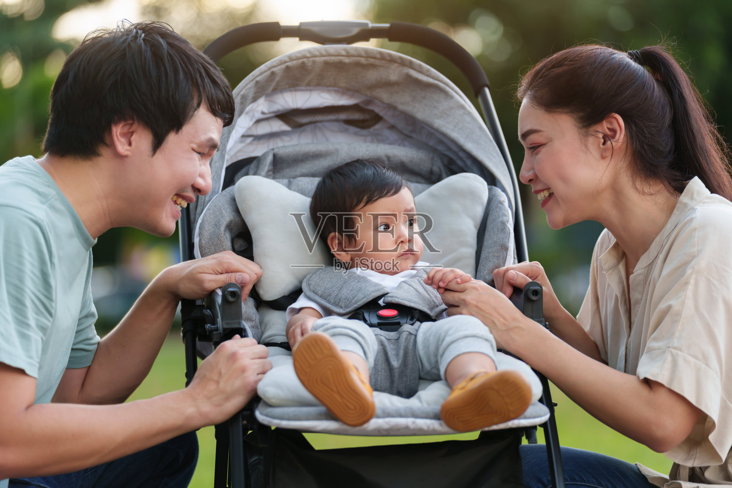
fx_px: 2603
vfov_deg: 10.7
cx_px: 366
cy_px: 244
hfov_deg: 16.0
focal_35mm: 128
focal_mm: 128
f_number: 2.8
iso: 400
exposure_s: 1/200
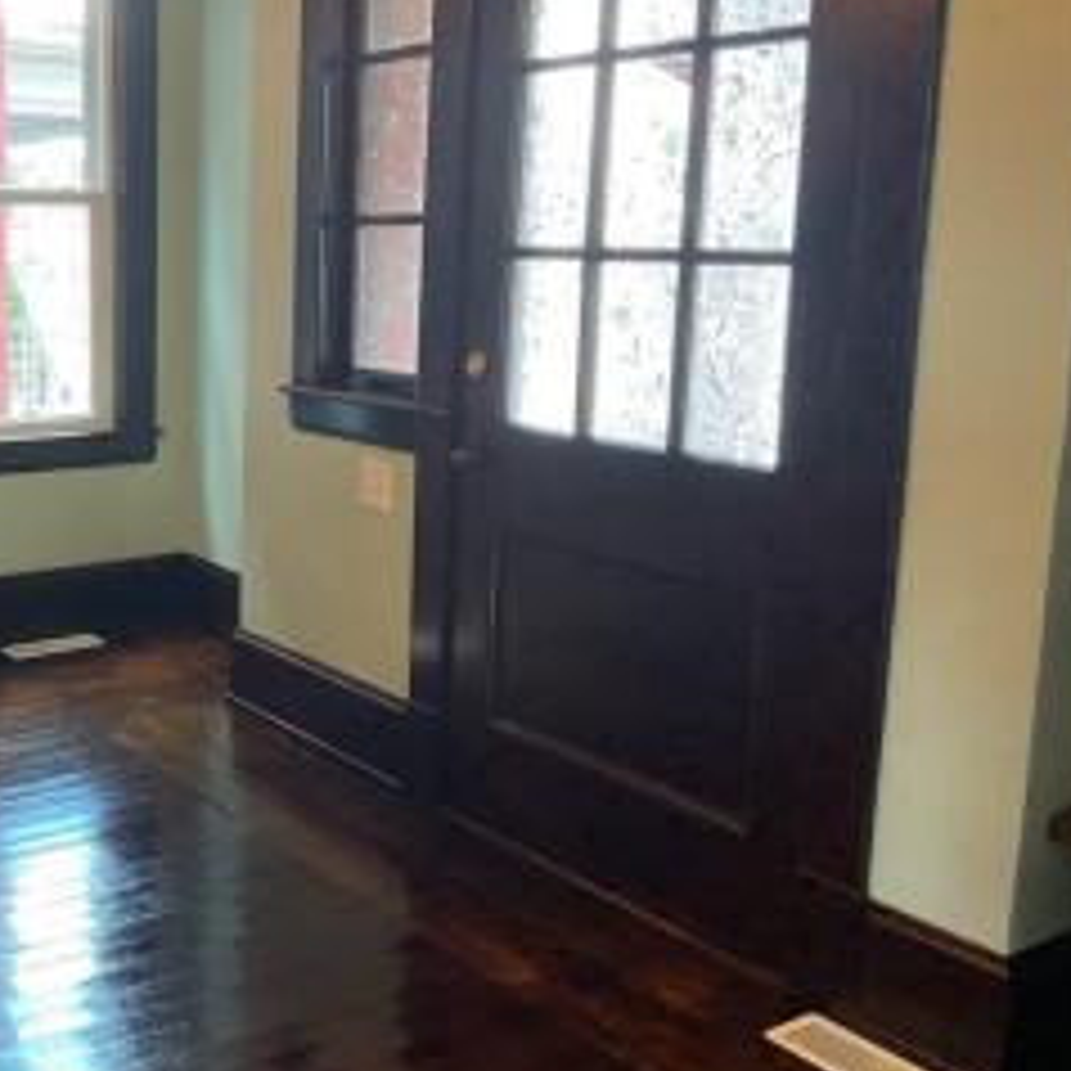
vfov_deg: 39.1
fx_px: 1505
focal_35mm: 43
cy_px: 472
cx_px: 198
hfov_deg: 37.6
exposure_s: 1/60
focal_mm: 3
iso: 200
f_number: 1.8
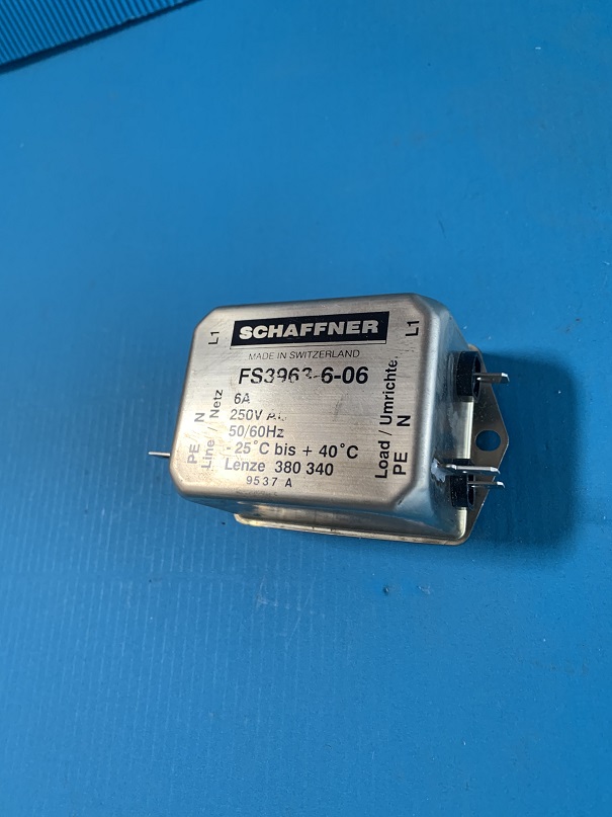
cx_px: 306
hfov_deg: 53.1
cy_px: 408
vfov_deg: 67.3
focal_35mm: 26
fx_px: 613
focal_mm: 4.25
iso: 160
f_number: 1.8
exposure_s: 1/60
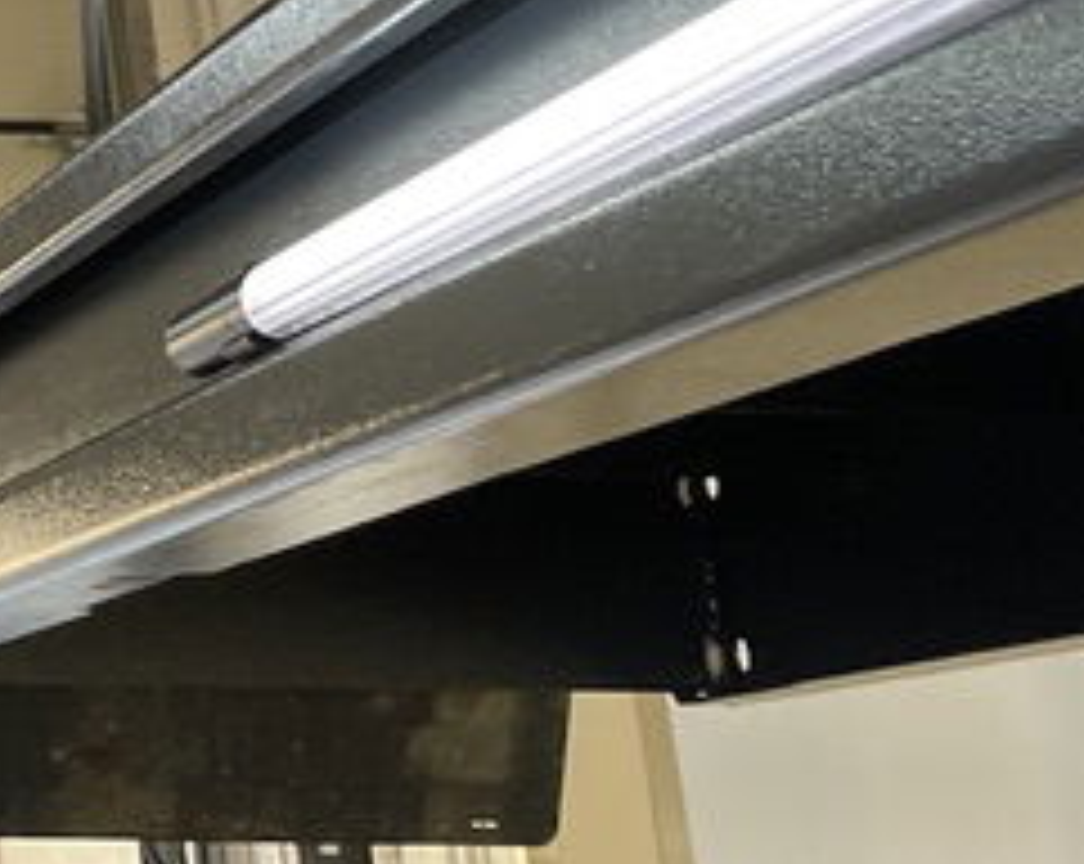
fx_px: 3459
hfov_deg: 15.7
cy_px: -810
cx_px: -756
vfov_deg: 12.6
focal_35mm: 108
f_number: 1.6
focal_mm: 4.2
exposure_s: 1/100
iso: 100
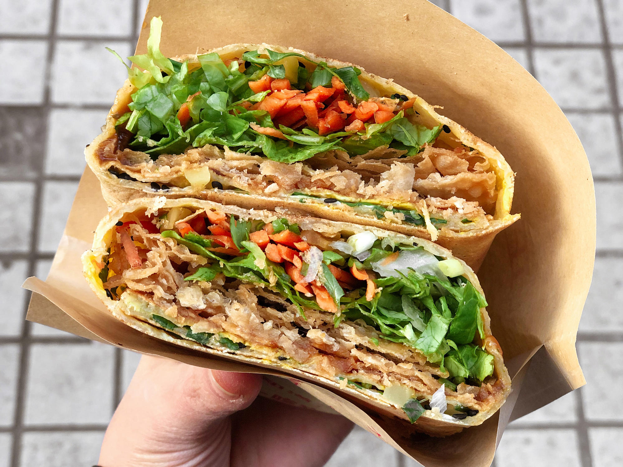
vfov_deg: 28.0
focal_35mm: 52
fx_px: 936
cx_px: 312
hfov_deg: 36.8
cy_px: 234
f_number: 2.4
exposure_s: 1/50
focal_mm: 6
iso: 32
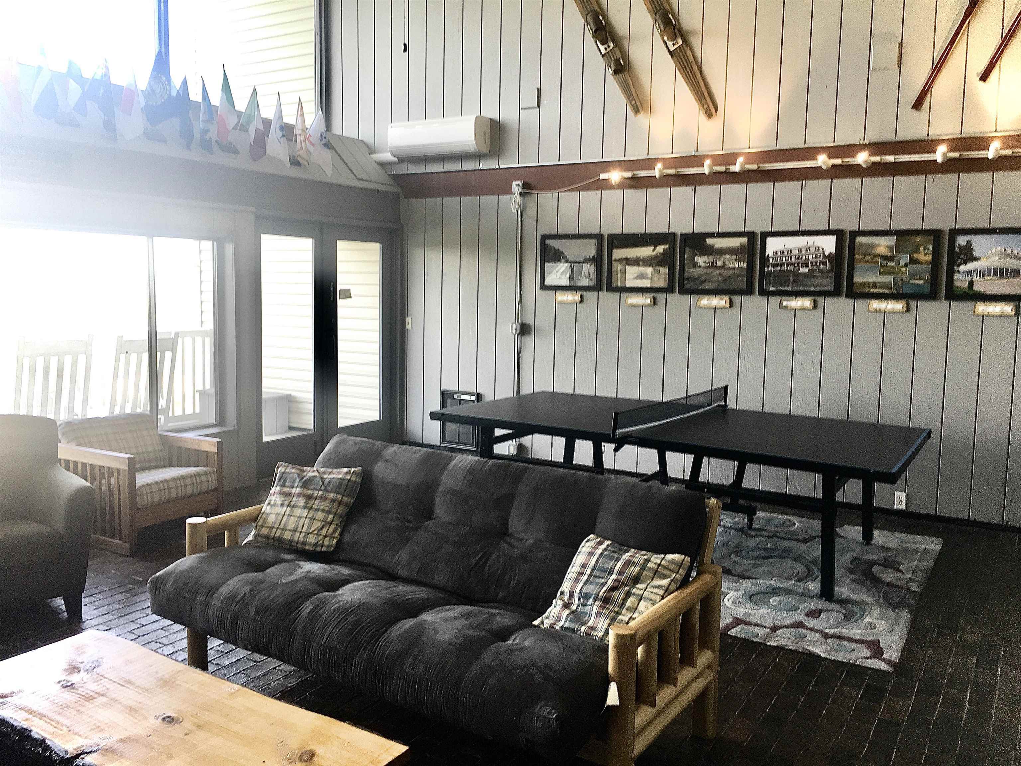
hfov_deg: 61.7
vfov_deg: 48.2
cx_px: 510
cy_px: 383
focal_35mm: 29
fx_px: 855
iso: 25
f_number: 2.2
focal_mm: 4.15
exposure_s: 1/40
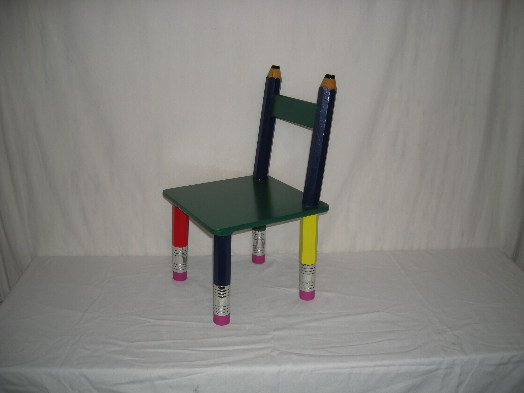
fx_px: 530
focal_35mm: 35
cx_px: 262
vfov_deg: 40.7
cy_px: 196
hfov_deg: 52.6
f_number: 2.8
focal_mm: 5.7
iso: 50
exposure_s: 1/54.2
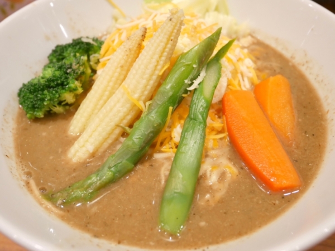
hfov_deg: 56.8
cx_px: 168
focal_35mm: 32
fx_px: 310
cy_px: 126
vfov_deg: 44.2
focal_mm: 16
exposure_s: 1/60
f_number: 3.9
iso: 800
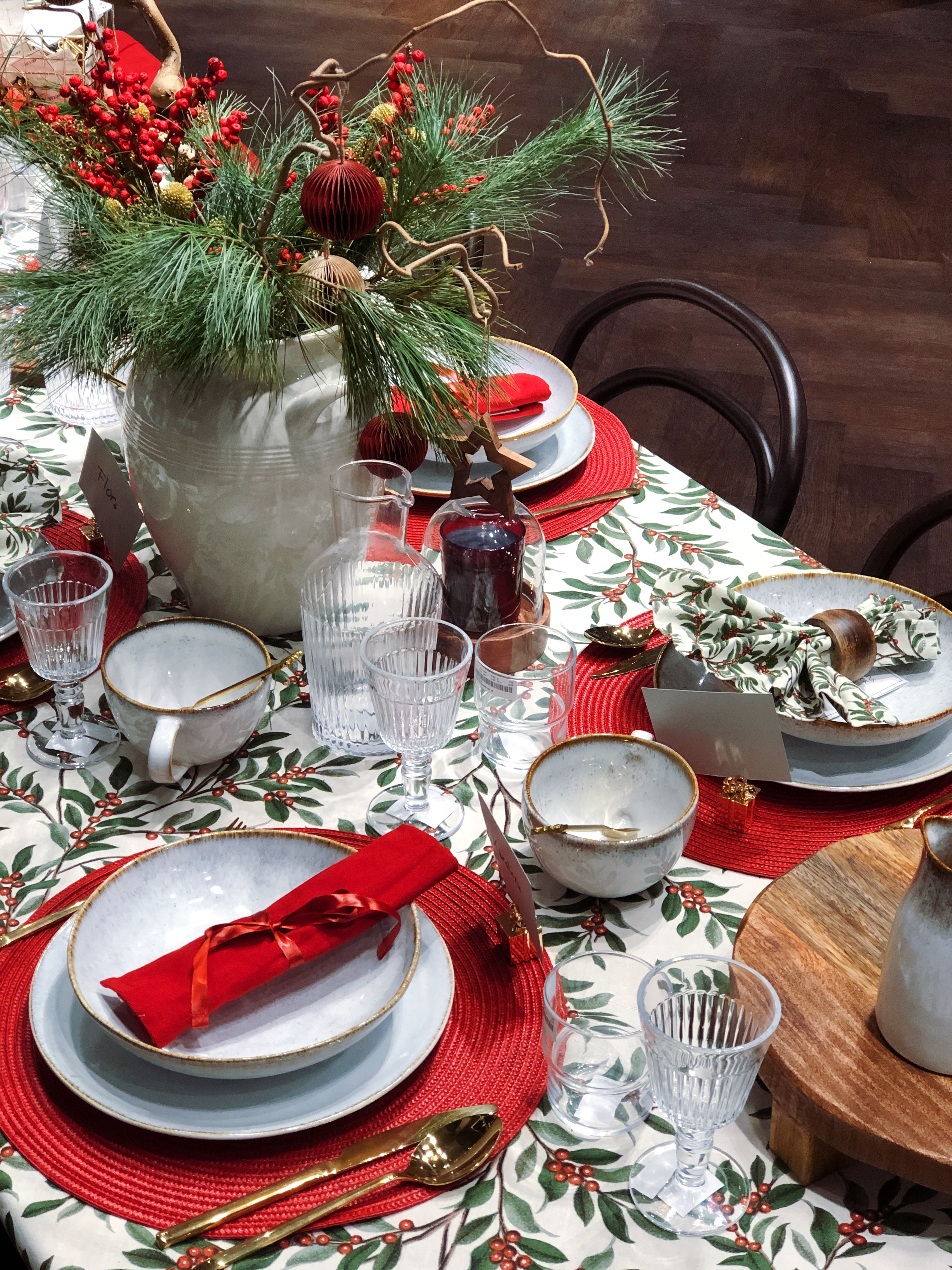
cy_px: 635
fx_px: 2090
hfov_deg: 25.7
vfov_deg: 33.8
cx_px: 476
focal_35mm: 57
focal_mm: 6.6
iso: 80
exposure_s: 1/33
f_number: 2.8
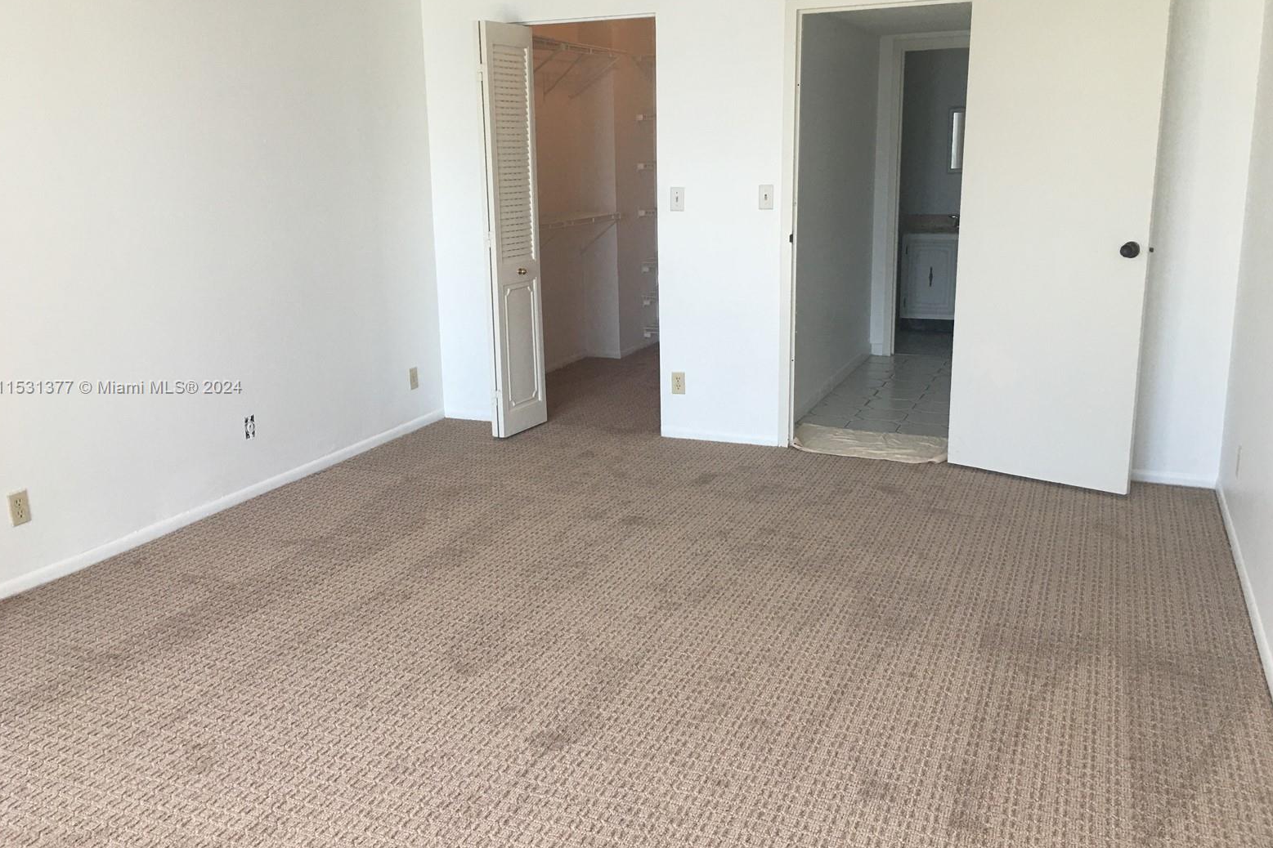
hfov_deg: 60.3
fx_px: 1096
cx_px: 634
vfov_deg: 42.3
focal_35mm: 31
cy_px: 388
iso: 40
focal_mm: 4.15
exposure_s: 1/30
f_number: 2.2
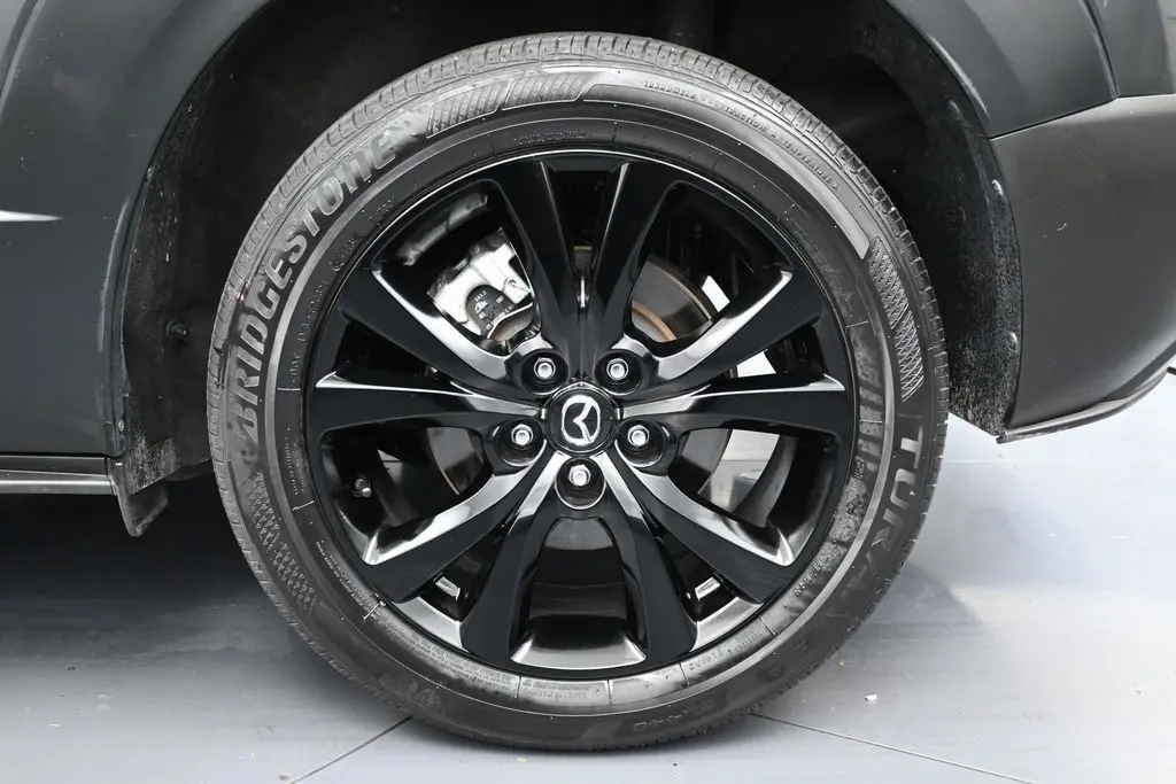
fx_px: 1225
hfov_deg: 51.3
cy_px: 392
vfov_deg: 35.5
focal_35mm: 38
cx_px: 588
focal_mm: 25
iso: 2500
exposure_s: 1/125
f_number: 4.2
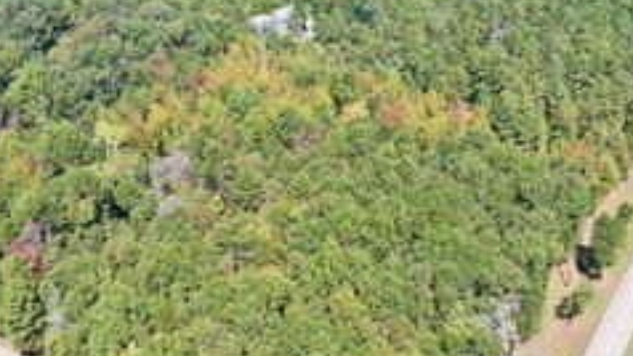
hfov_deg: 39.2
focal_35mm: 53
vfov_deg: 22.5
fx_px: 890
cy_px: 262
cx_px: 328
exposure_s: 1/320
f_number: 5
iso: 100
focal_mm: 10.26
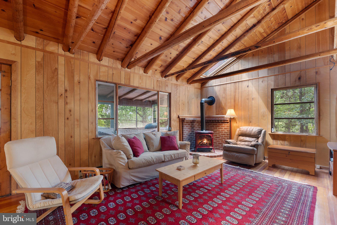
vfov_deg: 77.3
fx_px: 140
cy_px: 112
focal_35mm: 15
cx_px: 168
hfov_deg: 100.4
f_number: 8
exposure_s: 1
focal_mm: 10
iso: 640
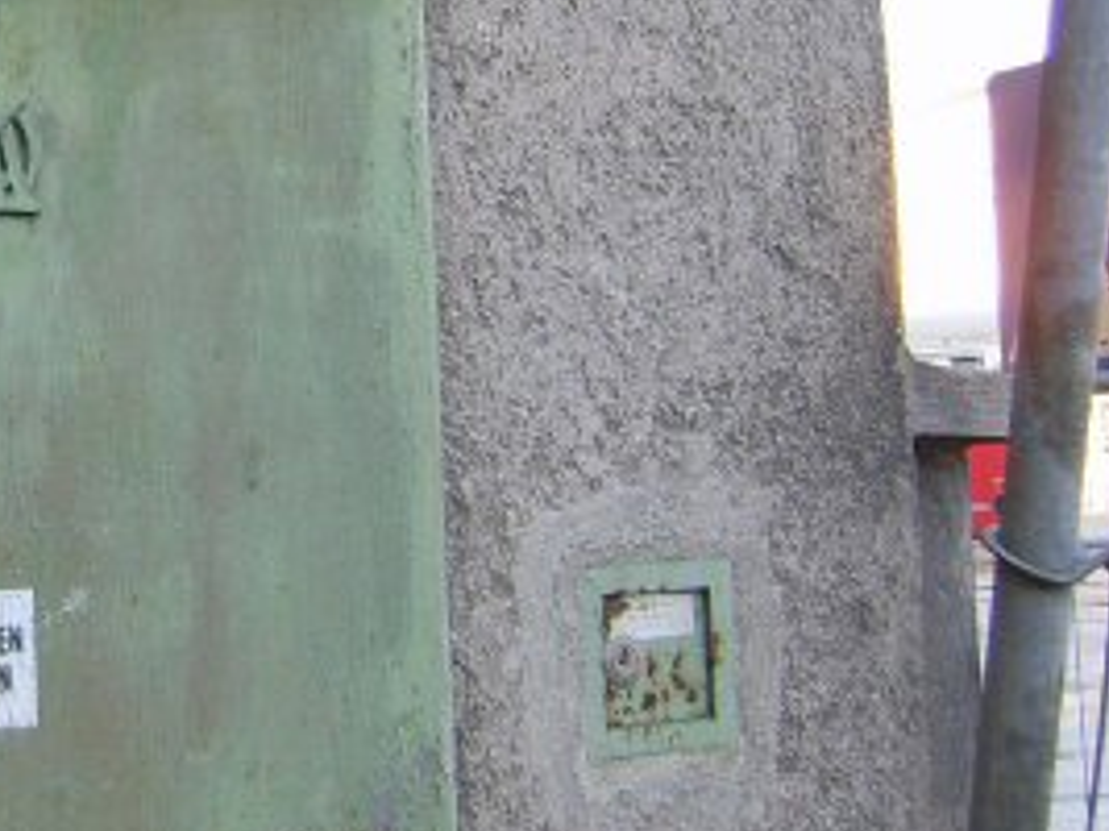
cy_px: 129
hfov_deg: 20.7
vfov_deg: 16.1
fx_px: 2914
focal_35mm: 91
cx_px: -58
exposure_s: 1/80
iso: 50
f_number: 3.2
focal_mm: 7.8
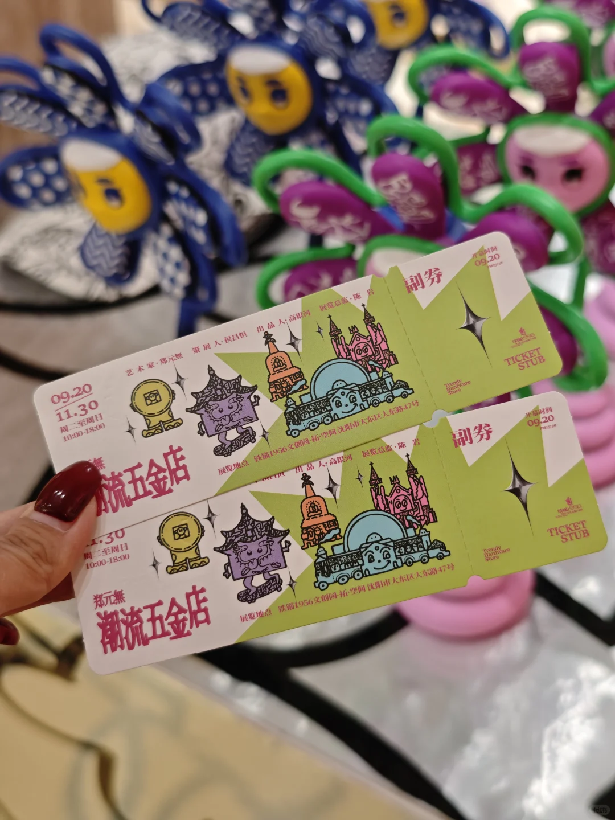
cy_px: 410
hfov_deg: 31.5
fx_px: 1090
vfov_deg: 41.2
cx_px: 308
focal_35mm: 46
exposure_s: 1/50
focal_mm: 8.72
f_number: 1.63
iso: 200
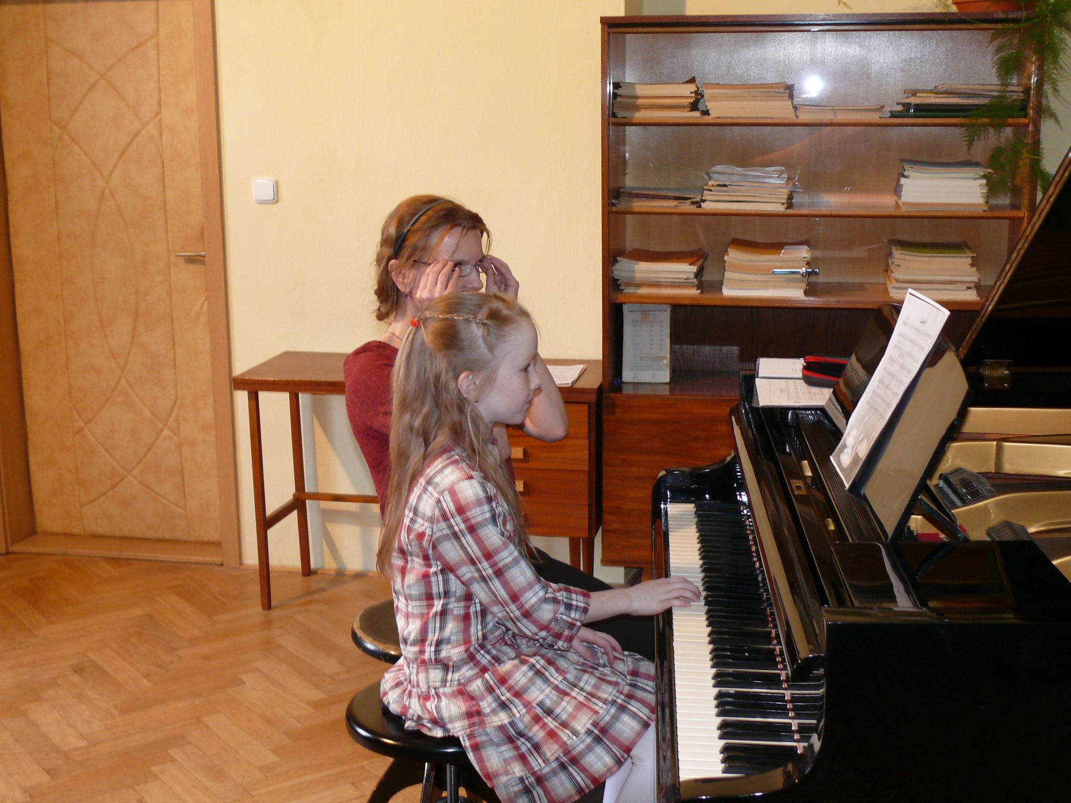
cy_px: 402
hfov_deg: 40.4
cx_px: 536
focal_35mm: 47
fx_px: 1454
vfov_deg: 30.9
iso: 200
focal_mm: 8.8
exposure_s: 1/30
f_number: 2.8
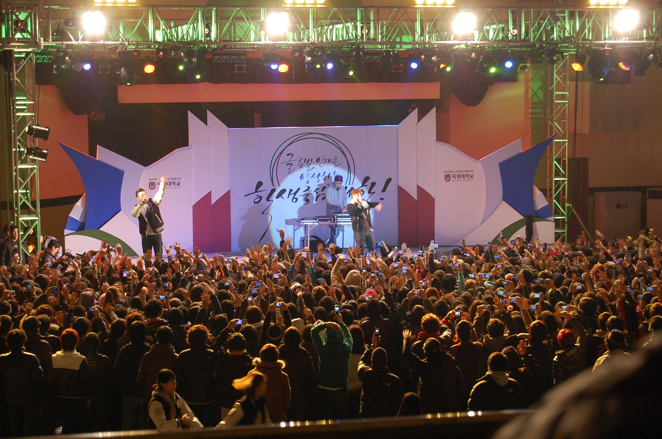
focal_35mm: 82
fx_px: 1514
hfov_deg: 24.7
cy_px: 220
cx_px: 331
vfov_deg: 16.5
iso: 720
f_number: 5.6
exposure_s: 1/30
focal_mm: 55
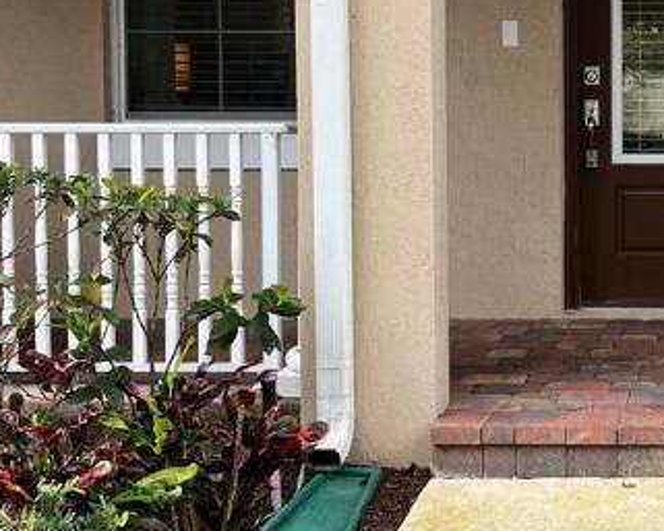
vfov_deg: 18.9
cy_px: 155
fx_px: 1592
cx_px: 742
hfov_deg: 22.2
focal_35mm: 81
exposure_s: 1/161
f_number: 1.6
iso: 40
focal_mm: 5.1
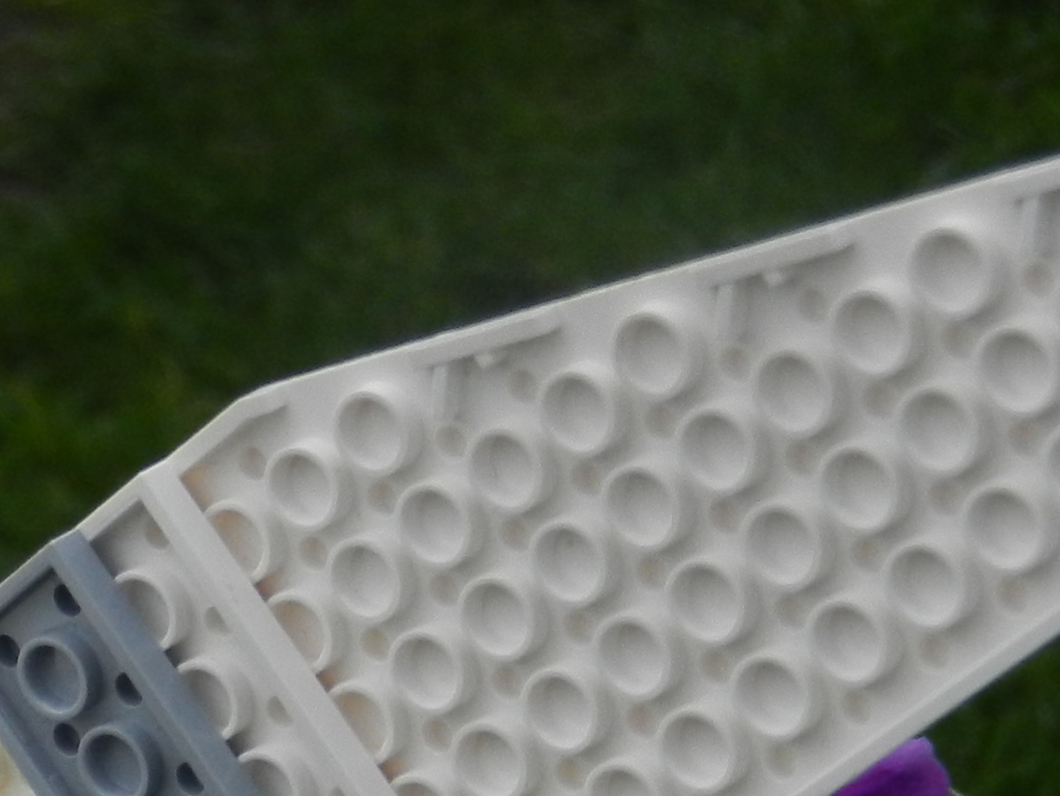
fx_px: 7350
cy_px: 1347
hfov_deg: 8.1
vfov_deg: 6.1
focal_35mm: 240
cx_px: -534
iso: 160
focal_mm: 12.3
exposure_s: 1/500
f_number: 4.6
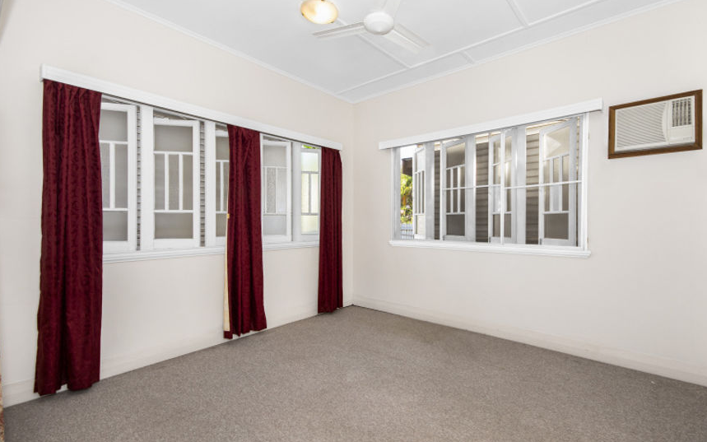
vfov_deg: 71.3
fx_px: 308
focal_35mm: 16
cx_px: 369
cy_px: 224
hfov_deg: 97.8
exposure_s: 1/25
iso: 200
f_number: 8
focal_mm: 10
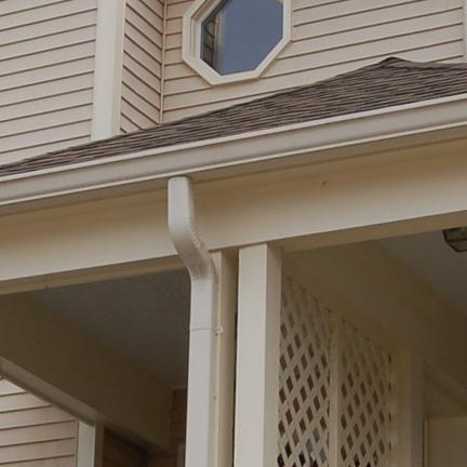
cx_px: 52
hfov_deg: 12.0
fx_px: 2213
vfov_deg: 12.0
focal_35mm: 145
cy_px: 277
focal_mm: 24
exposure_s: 1/320
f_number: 9
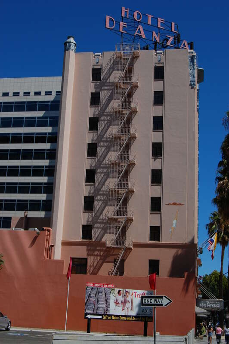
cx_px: 114
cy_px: 172
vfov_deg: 37.9
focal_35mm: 52
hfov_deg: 25.7
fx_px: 502
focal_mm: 35
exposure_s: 1/200
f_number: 16
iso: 200
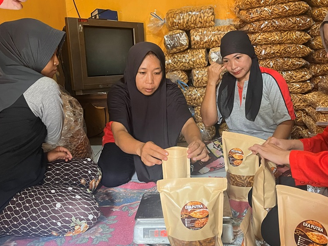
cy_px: 141
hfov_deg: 51.3
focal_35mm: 36
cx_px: 168
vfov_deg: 39.6
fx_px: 341
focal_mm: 5.1
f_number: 1.6
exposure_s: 1/55
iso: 500
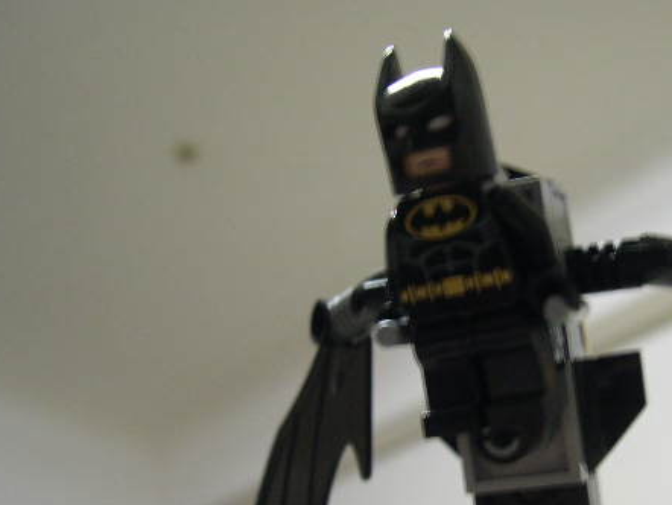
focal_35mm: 55
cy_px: 327
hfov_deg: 34.5
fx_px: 1068
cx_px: 467
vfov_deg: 26.5
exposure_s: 1/4.5
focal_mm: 8
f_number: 2.8
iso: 203
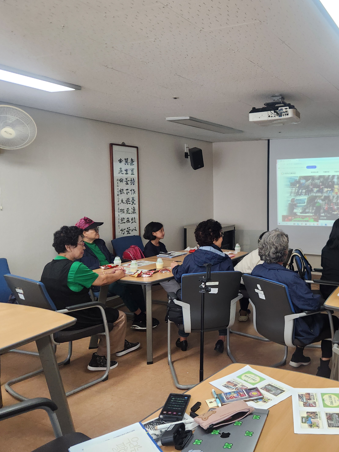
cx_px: 278
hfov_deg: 43.0
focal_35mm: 31
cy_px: 225
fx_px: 405
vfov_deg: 58.4
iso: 200
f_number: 1.8
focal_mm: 5.4
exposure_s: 1/120
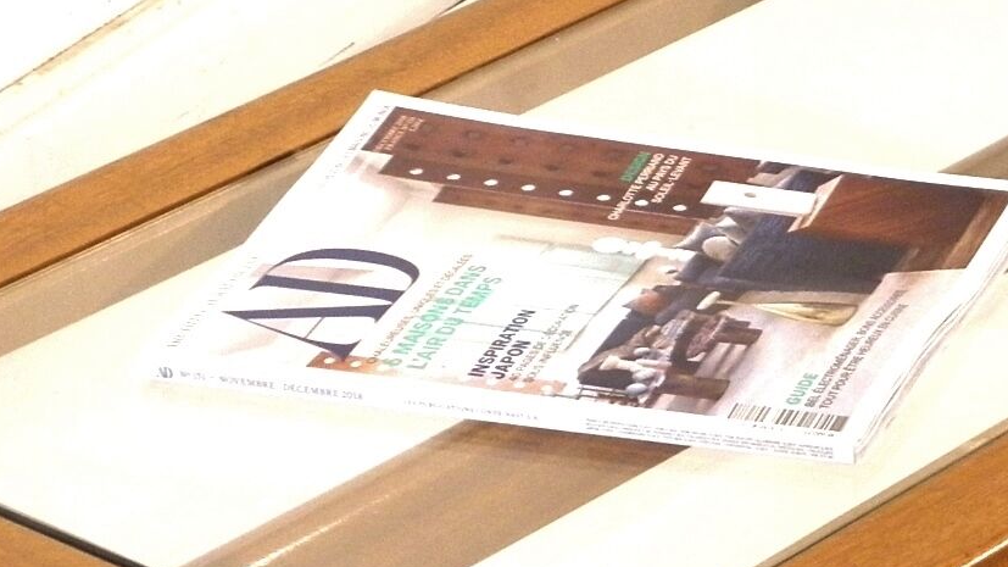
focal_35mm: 199
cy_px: 602
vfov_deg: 6.1
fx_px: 5318
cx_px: 1086
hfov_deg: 10.7
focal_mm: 10.6
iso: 200
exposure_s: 1/10
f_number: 4.1
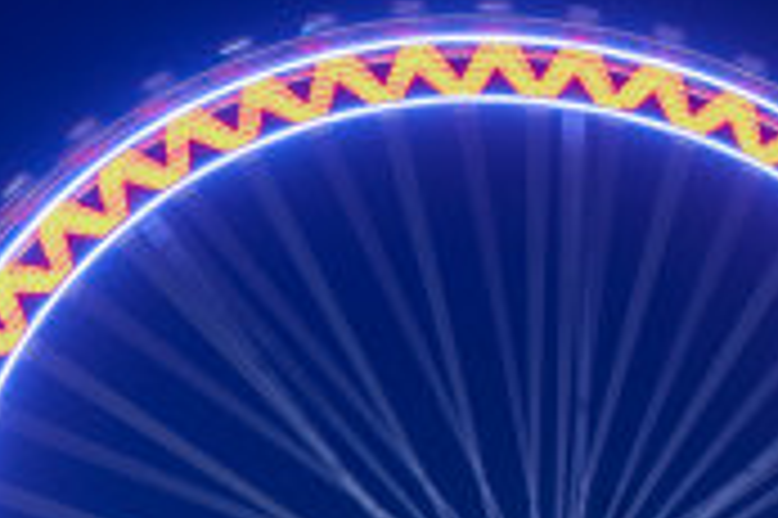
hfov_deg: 13.3
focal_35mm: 145
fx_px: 3131
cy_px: 198
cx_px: 1219
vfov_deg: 9.4
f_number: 8
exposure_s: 13
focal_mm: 41
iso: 100
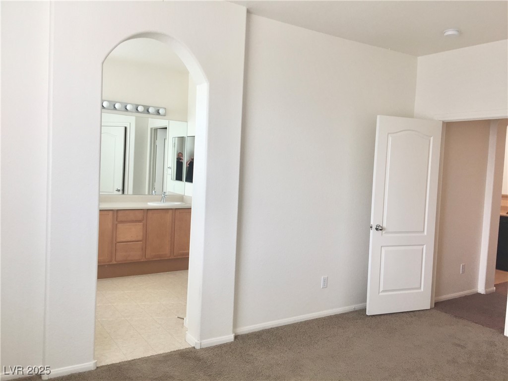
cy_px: 190
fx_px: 426
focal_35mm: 29
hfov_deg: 61.7
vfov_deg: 48.2
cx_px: 254
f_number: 2.2
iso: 40
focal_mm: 4.15
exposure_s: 1/60
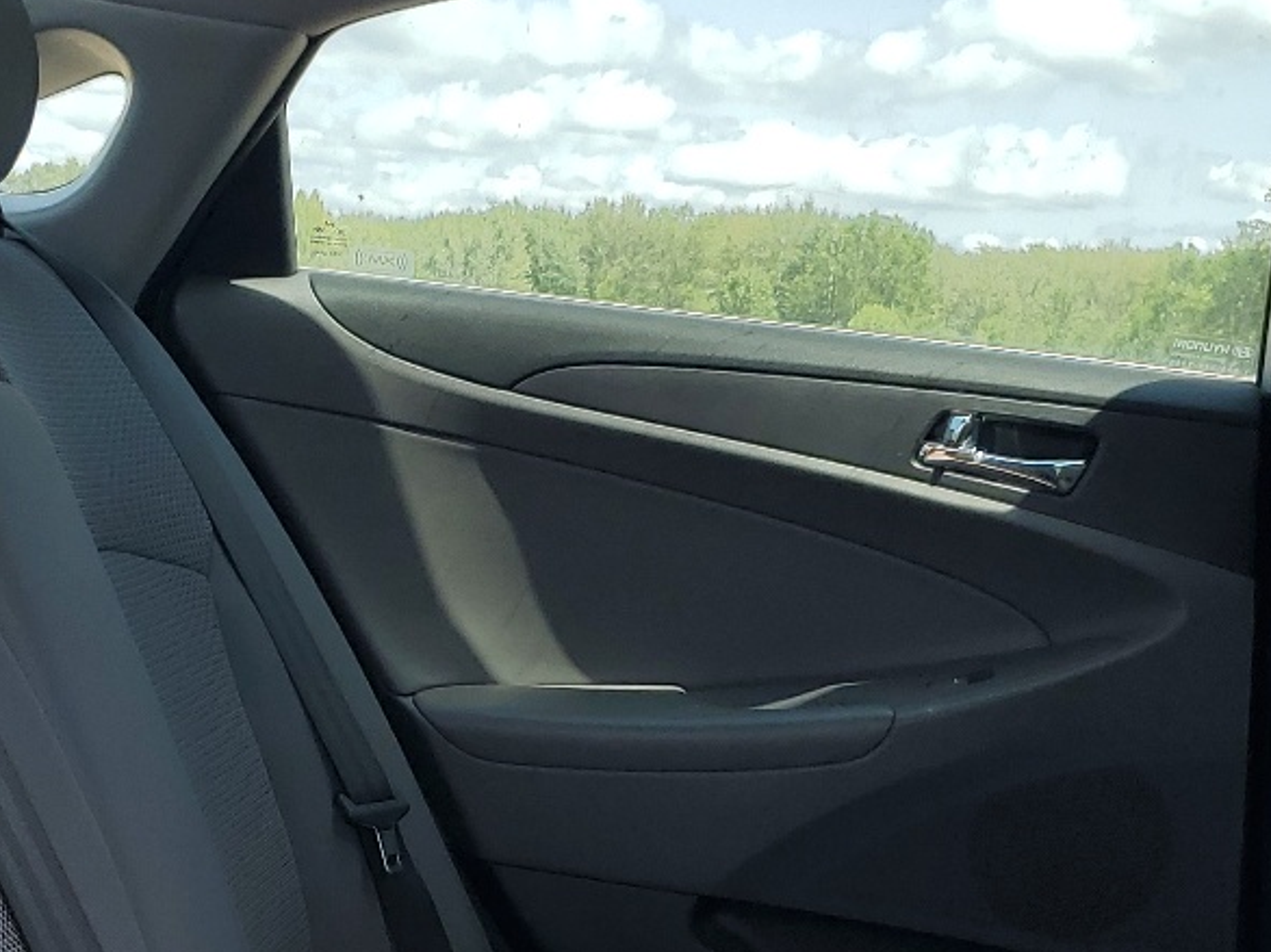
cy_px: 878
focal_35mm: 71
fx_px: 2606
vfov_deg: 20.2
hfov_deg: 27.4
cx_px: 518
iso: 50
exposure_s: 1/1429
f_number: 1.5
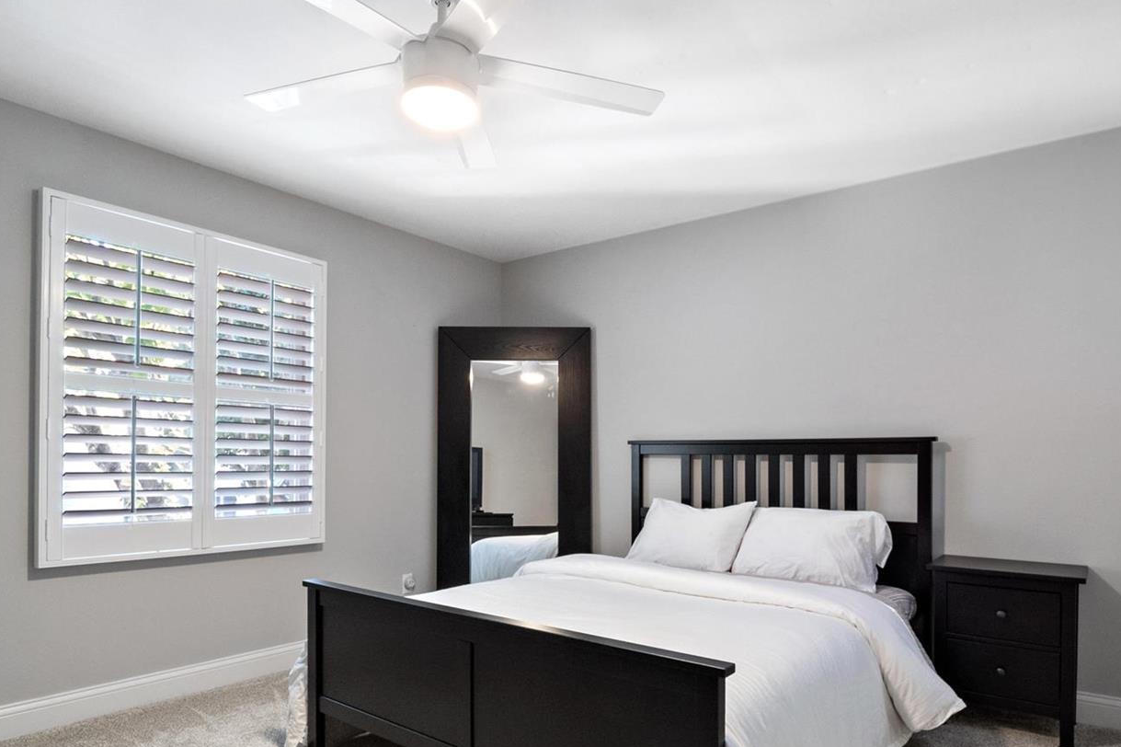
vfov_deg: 58.7
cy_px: 468
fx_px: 654
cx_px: 582
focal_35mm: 21
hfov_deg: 81.2
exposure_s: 1/6
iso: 400
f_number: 8
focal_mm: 8
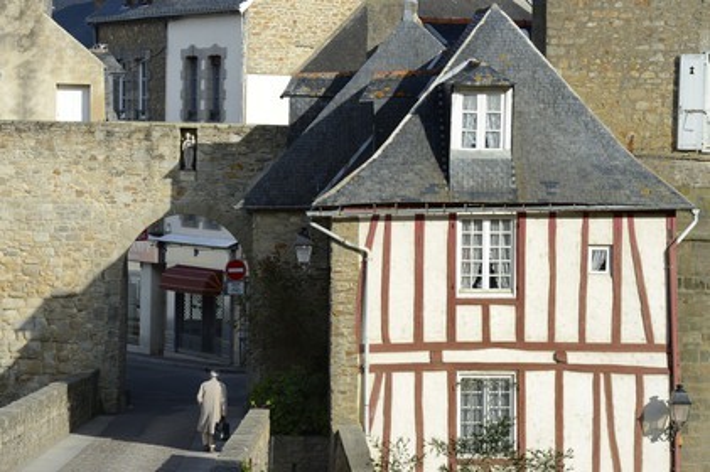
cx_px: 355
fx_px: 2660
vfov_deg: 10.1
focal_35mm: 135
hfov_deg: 15.2
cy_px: 236
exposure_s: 1/200
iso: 200
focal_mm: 135
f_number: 11
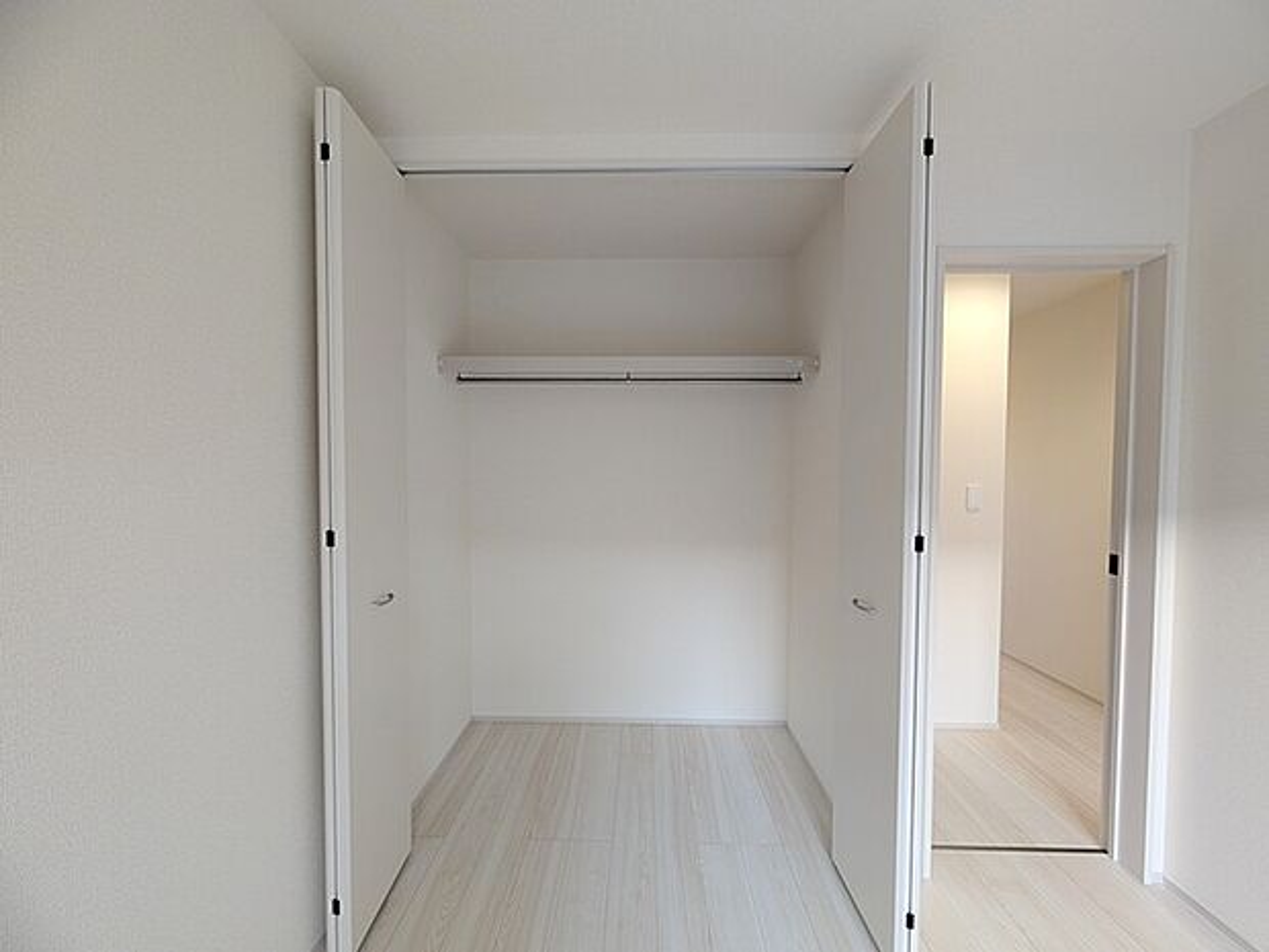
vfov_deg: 94.5
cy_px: 476
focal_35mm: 12
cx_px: 634
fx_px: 440
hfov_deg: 110.5
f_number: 1.7
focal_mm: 2.02
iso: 53
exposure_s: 1/29.1
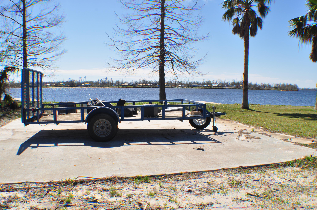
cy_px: 105
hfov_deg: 53.2
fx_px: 317
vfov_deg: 36.8
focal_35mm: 36
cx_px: 158
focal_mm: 24
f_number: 13
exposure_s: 1/200
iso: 200
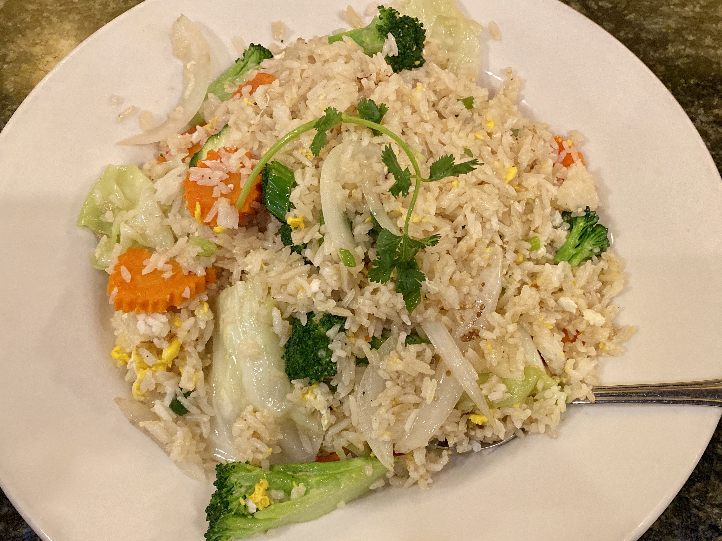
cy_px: 303
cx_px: 423
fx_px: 730
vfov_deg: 40.6
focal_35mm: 35
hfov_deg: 52.4
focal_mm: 4.25
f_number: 1.8
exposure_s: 1/40
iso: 500
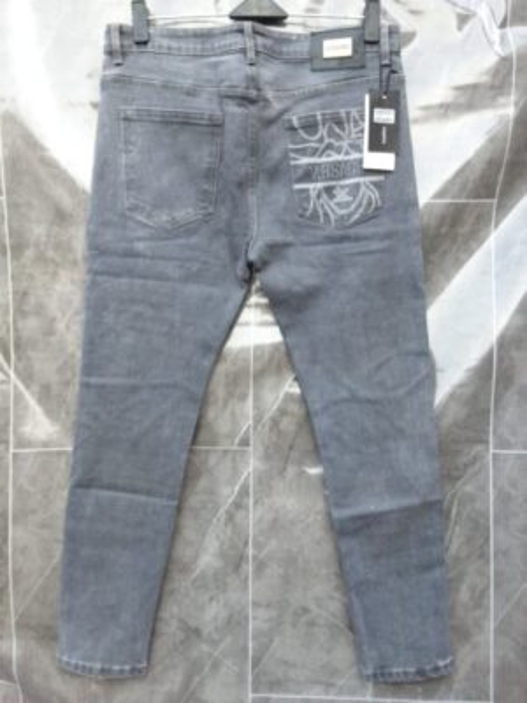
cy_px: 352
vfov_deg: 65.3
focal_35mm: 27
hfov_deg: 51.4
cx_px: 264
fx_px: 548
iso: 40
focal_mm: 2.91
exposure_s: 1/120
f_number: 1.9
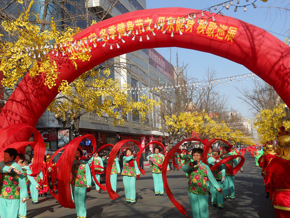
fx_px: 385
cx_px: 145
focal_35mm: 46
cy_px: 109
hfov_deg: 41.2
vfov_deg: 31.5
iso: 80
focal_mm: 8.3
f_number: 3.4
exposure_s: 1/640
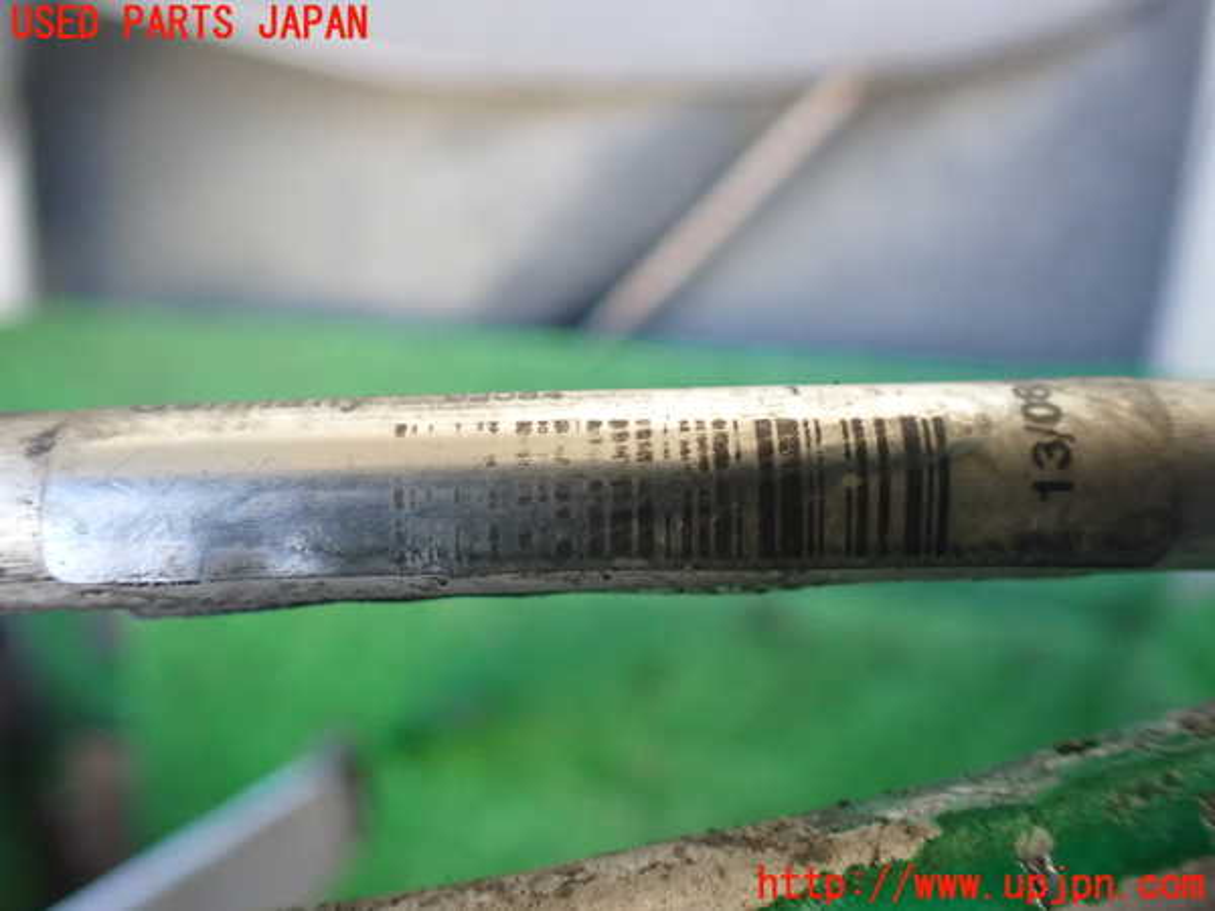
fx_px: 1053
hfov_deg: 60.0
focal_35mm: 30
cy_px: 456
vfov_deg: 46.8
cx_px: 608
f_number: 2.3
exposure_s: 1/125
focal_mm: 5.4
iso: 500
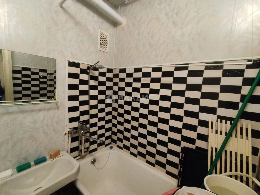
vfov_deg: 81.8
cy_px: 98
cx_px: 130
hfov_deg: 98.2
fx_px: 113
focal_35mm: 15
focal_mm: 1.6
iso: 608
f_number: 2.2
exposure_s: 1/25
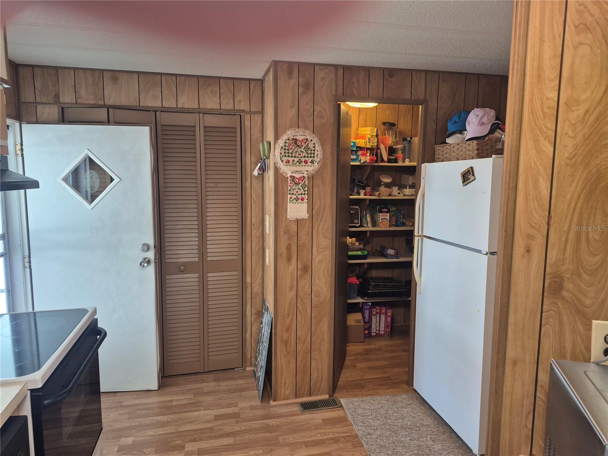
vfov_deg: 58.9
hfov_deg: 73.9
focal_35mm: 23
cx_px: 304
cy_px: 228
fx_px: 404
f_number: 1.8
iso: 200
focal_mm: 5.4
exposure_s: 1/120
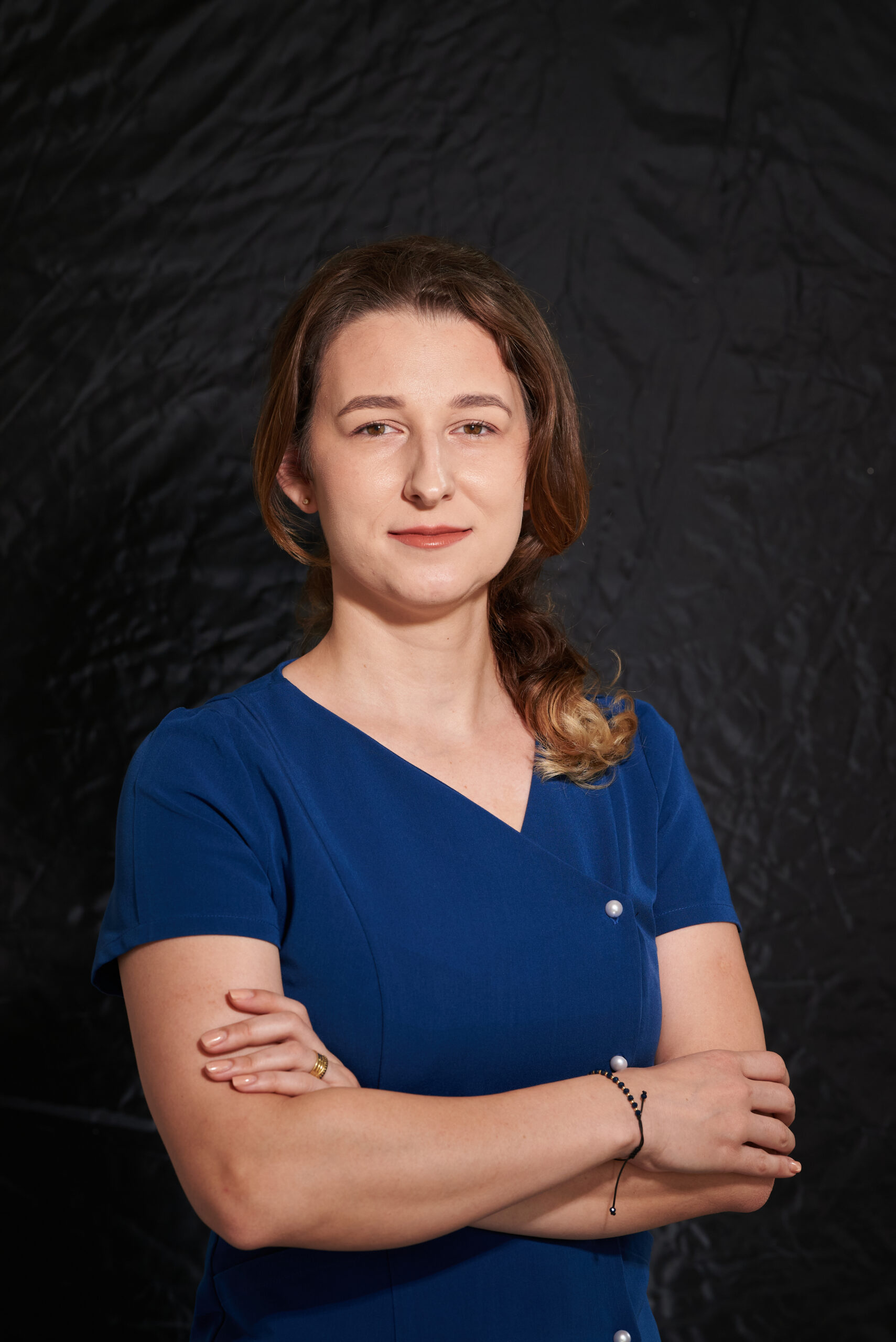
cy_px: 671
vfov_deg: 19.4
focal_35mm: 105
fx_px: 3916
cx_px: 448
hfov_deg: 13.1
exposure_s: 1/125
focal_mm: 105
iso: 640
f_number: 5.6
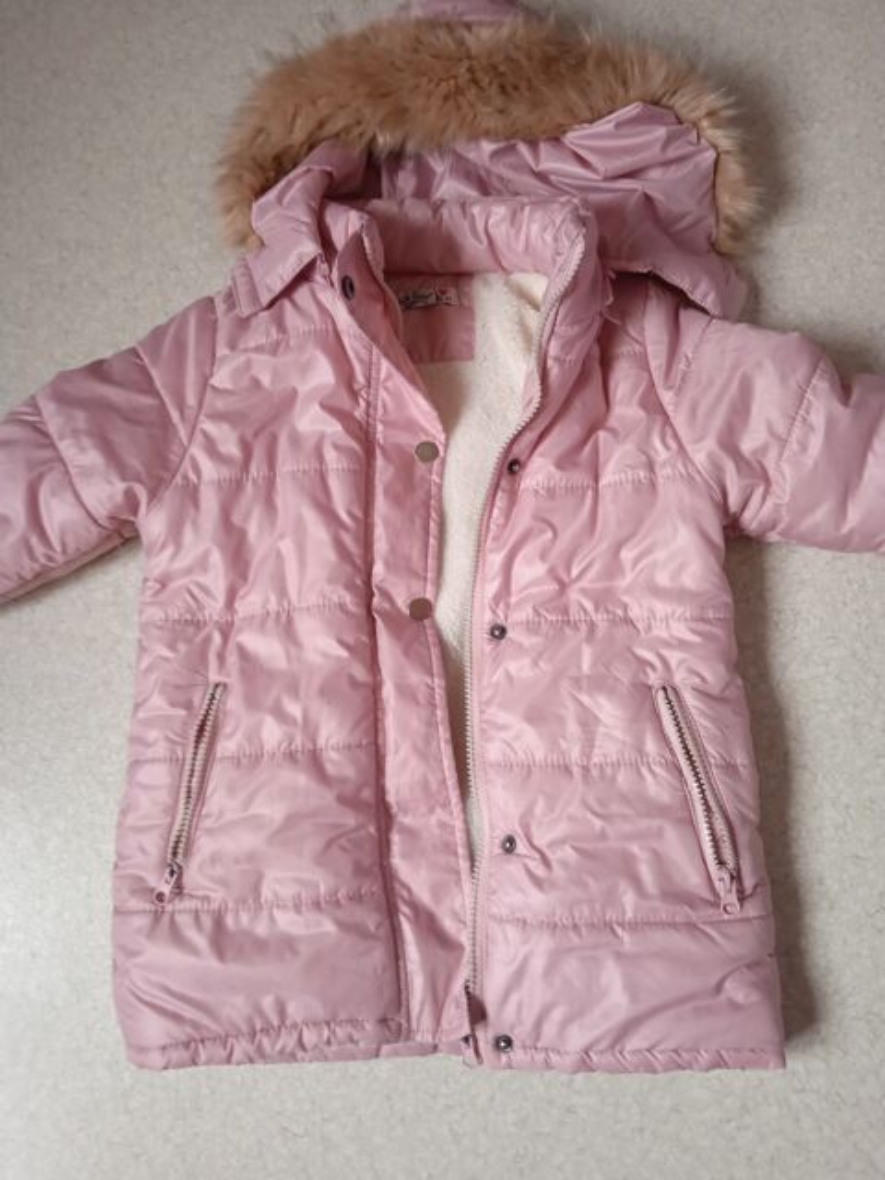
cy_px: 590
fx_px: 954
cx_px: 442
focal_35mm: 28
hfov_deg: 49.7
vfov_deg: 63.4
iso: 400
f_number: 2.2
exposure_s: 1/25
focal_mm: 3.43
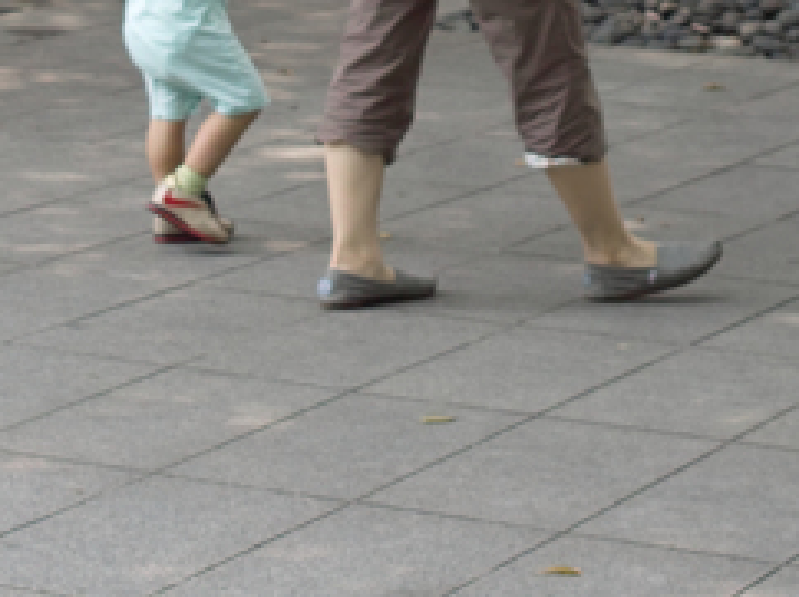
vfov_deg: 8.8
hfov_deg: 11.8
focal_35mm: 167
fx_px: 3851
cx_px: 353
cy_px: -129
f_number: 2.8
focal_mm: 24.2
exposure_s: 1/200
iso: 100
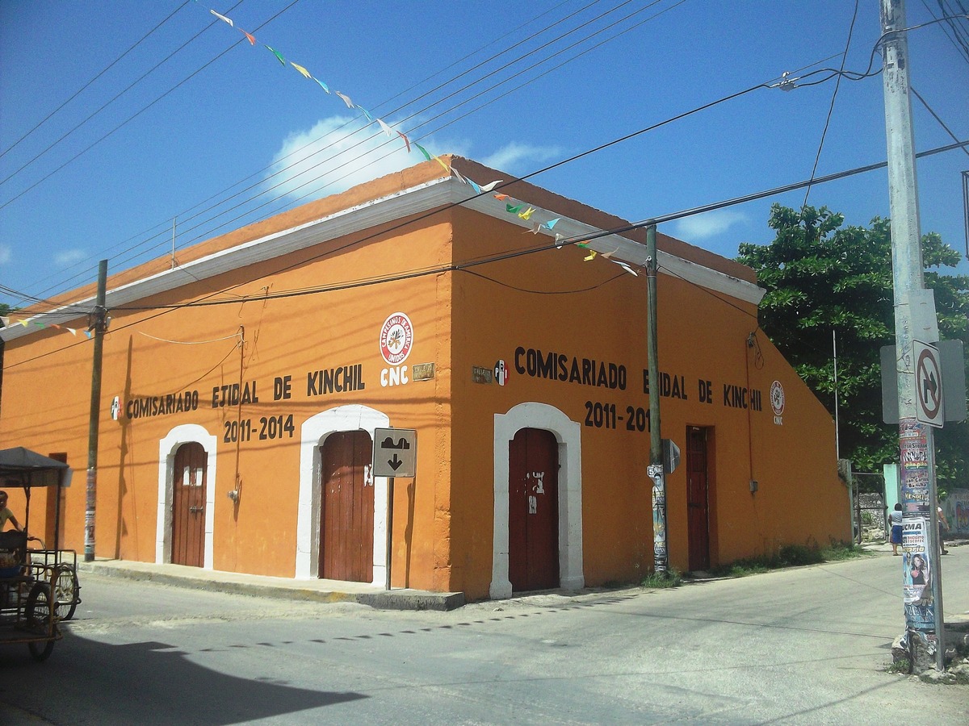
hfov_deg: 49.0
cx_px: 484
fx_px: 1064
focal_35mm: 38
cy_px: 363
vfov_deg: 37.7
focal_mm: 6.3
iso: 80
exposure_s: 1/800
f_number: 4.5
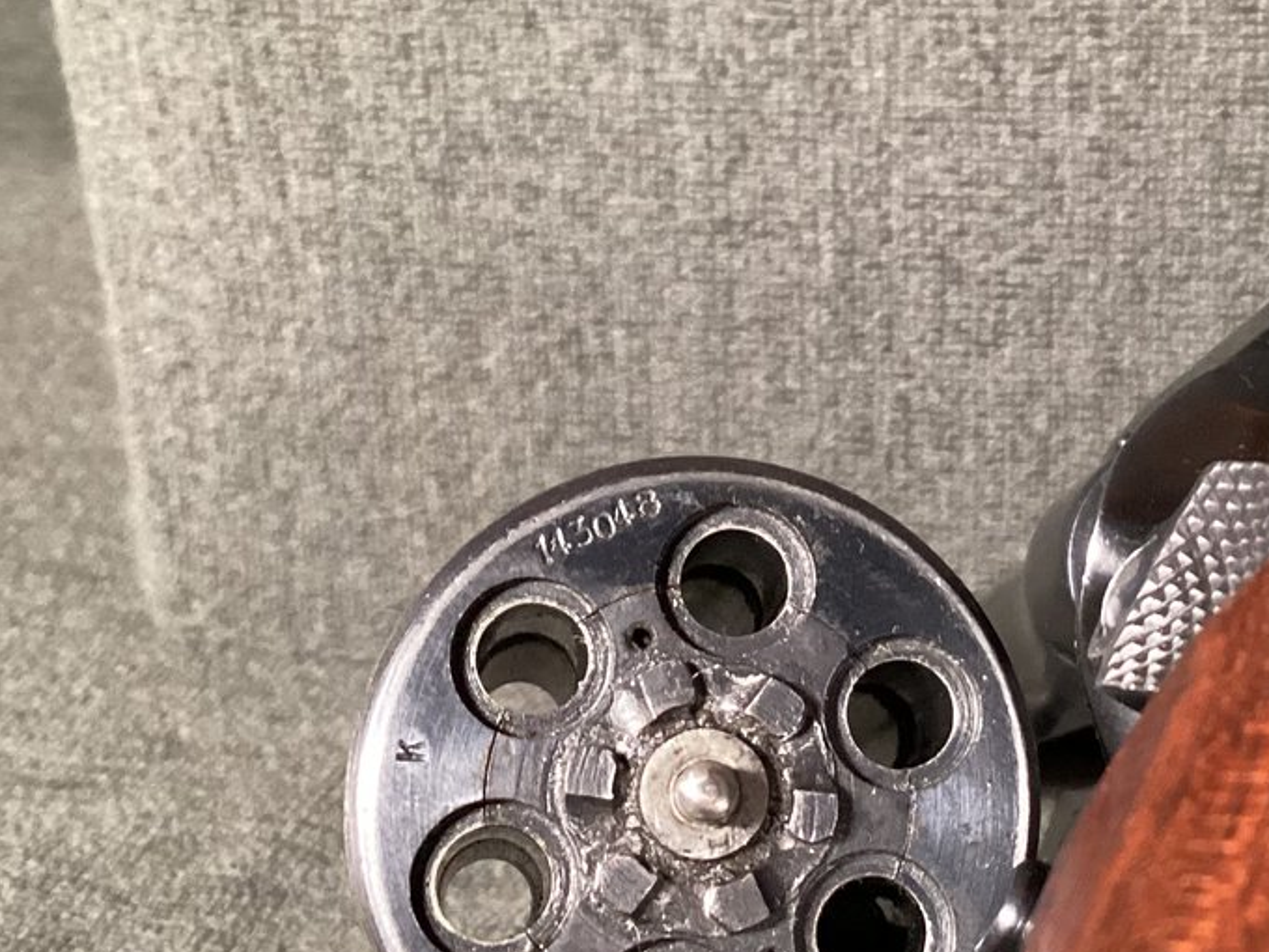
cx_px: 904
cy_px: 335
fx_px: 2529
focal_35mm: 69
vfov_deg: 21.2
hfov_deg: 27.9
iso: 400
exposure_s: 1/50
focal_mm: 3.3
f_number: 2.4
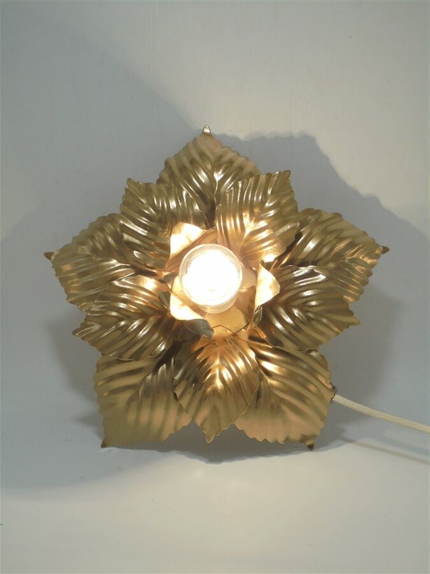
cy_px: 287
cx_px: 215
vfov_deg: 43.9
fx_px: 712
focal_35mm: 43
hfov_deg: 33.6
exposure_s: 1/100
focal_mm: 7.8
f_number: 4.5
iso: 100
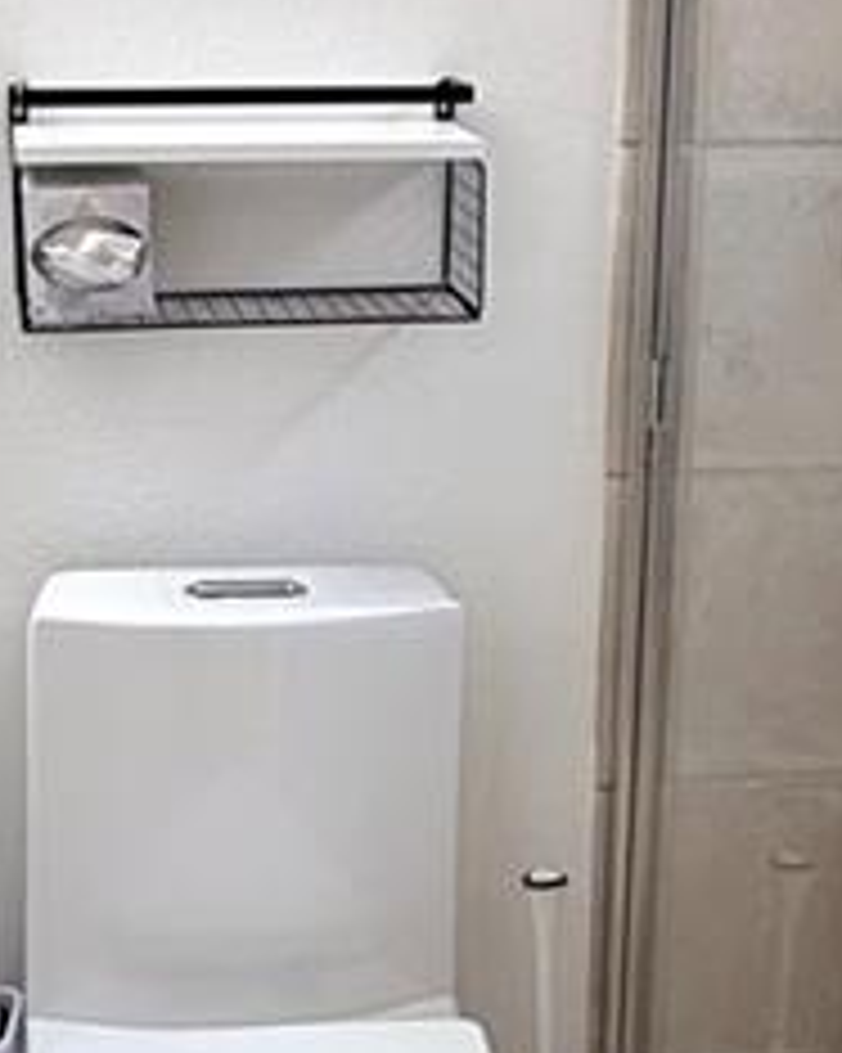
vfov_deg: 27.1
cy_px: 432
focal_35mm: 70
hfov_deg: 21.8
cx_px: 396
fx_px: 2182
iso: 200
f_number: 2.2
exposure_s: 1/120
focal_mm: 2.22
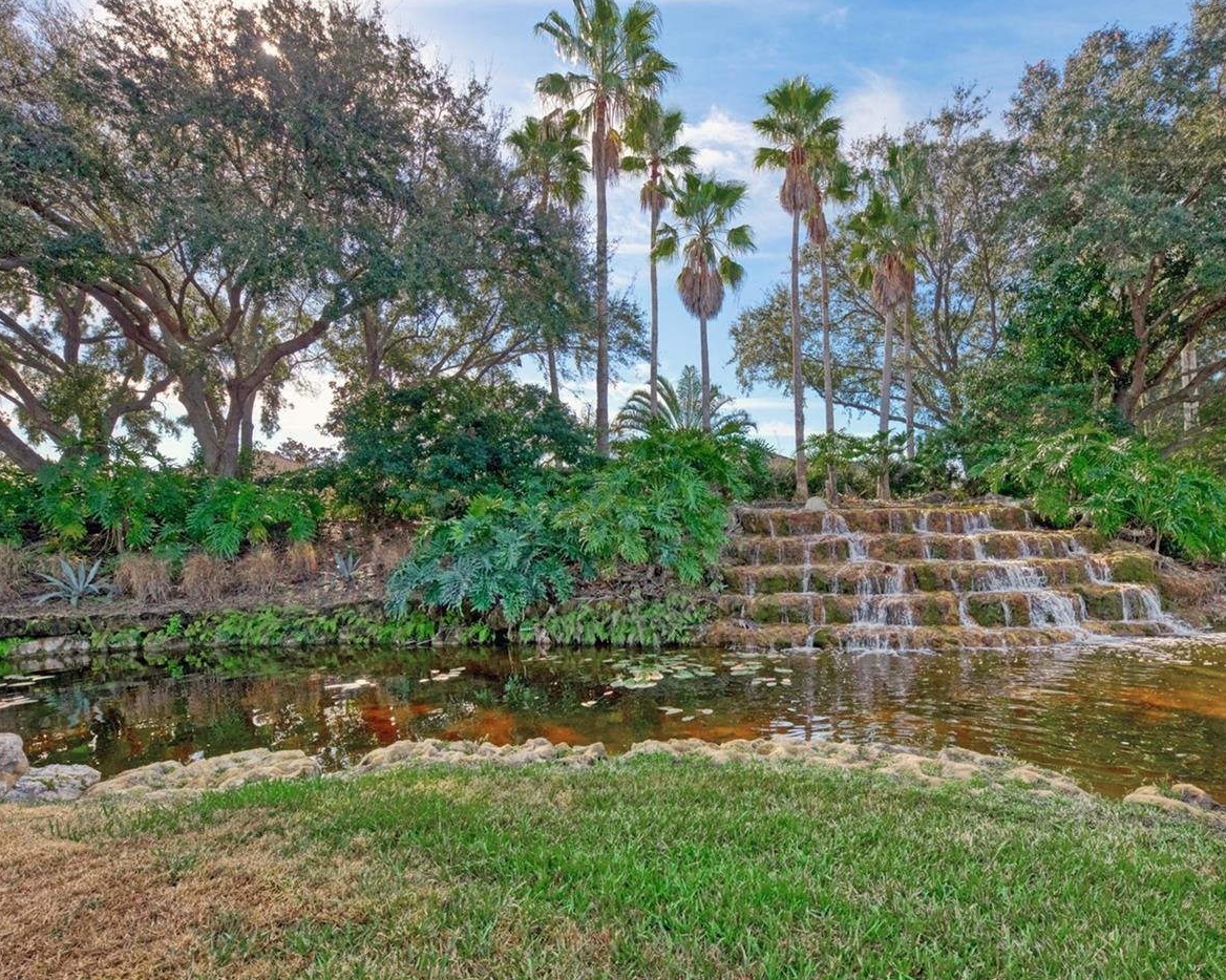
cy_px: 539
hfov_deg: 85.8
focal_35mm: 18
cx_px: 702
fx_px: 653
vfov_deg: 73.6
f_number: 8
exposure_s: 1/1250
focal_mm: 14
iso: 400
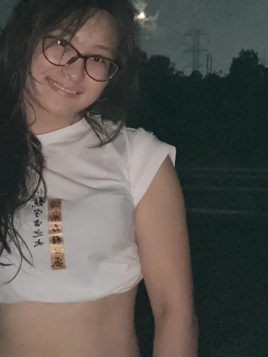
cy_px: 119
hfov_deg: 26.5
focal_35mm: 55
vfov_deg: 34.6
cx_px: 167
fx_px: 568
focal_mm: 2.69
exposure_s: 1/16
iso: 1600
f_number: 1.9
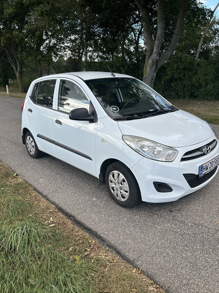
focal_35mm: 26
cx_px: 110
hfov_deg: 53.1
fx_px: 219
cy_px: 146
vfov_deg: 67.3
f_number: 1.5
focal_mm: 5.7
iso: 50
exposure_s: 1/1280
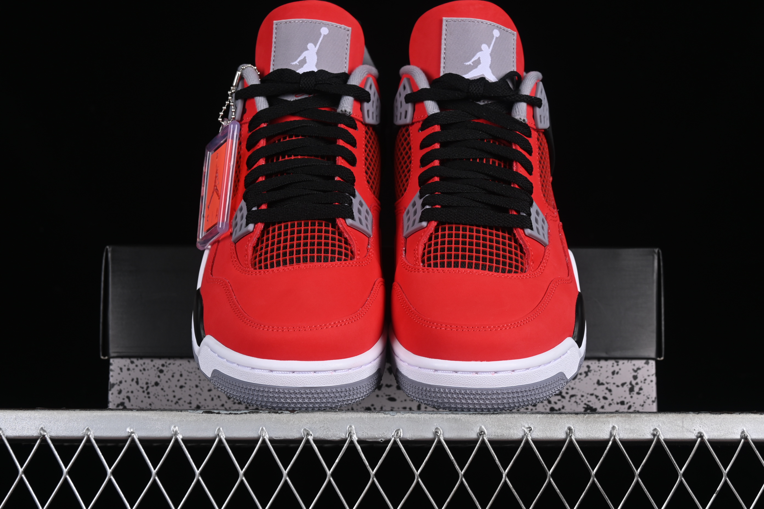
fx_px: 1592
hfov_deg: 27.0
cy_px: 254
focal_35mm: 75
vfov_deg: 18.2
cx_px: 382
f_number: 8
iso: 160
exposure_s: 1/80
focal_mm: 50
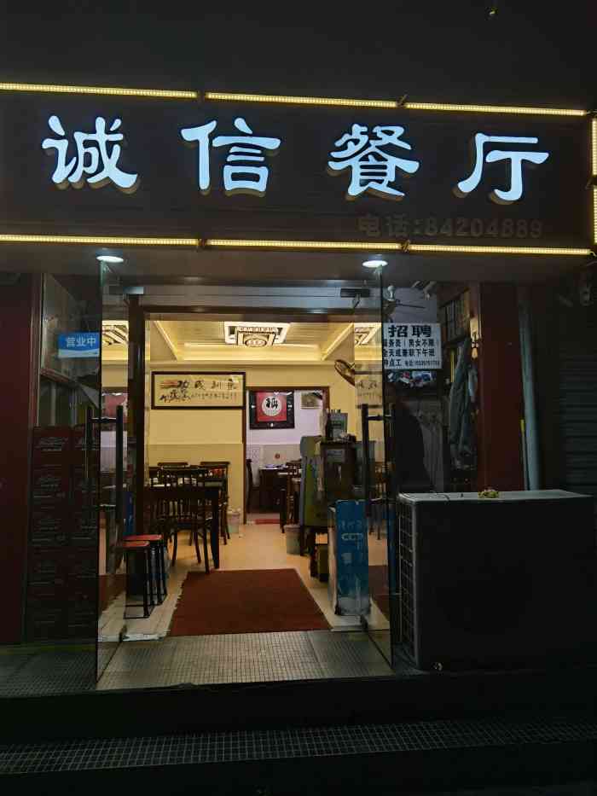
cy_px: 398
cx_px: 298
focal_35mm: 27
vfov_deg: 65.3
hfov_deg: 51.4
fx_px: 621
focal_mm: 6.67
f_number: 1.9
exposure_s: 1/250
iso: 50
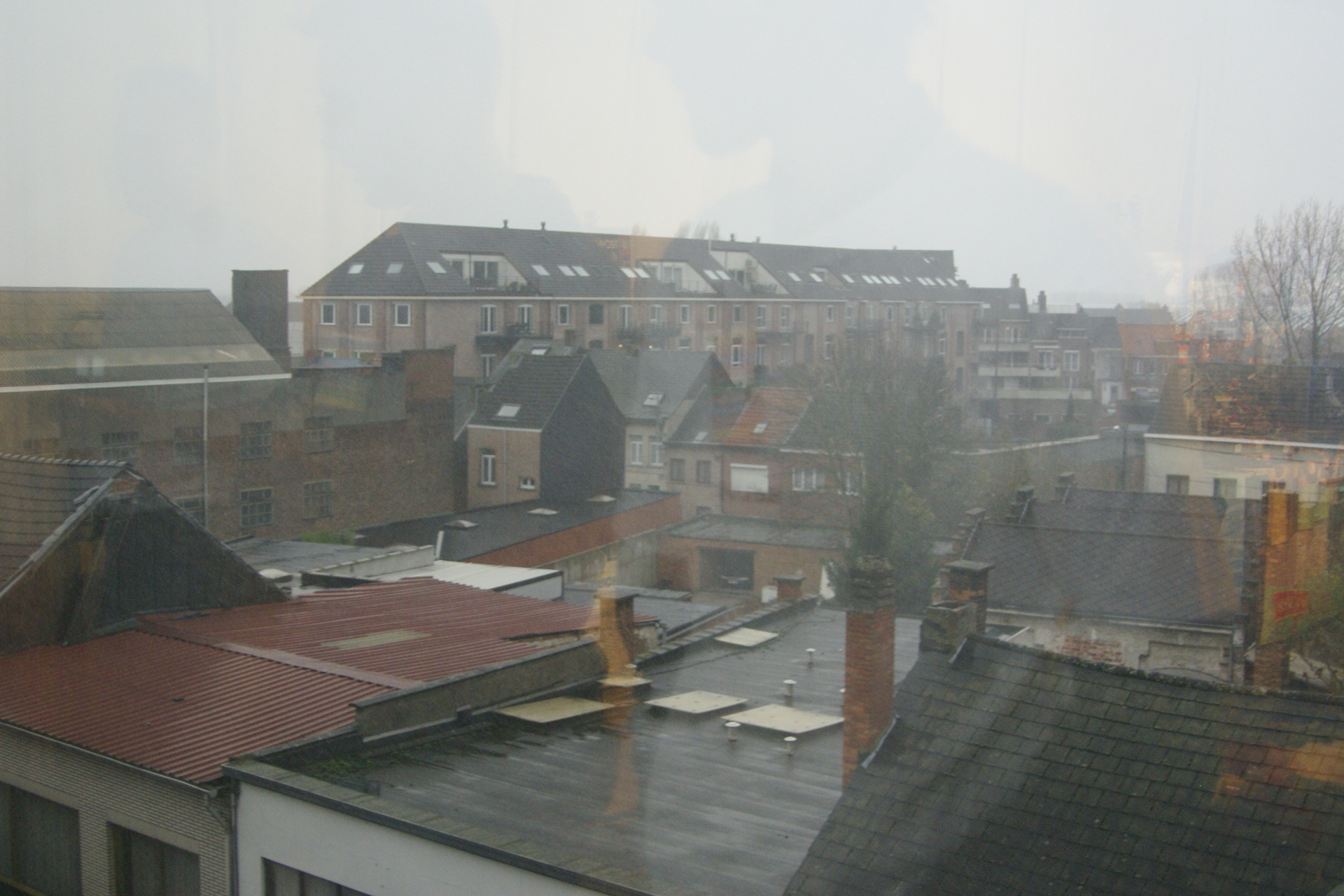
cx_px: 672
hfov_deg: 46.4
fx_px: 1568
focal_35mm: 42
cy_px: 448
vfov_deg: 31.9
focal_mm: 28
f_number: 4
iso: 400
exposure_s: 1/20
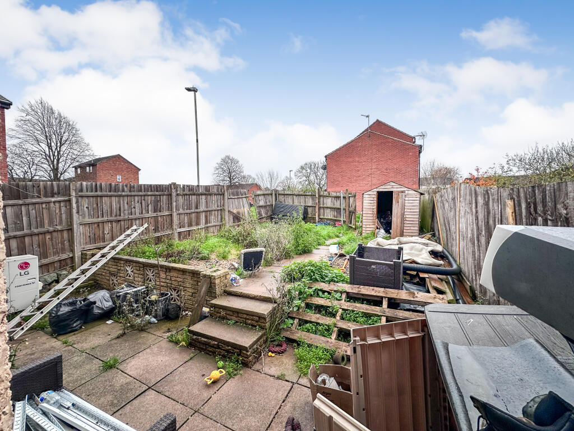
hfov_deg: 102.1
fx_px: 232
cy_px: 216
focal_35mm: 14
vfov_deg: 85.7
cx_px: 287
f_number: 2.2
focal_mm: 2.22
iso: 40
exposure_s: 1/250
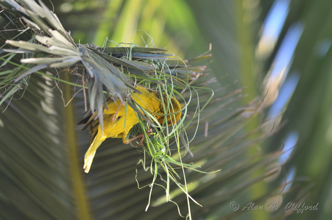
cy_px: 110
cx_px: 166
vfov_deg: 2.3
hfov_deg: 3.4
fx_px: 5520
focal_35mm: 600
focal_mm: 400
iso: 640
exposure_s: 1/500
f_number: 5.6
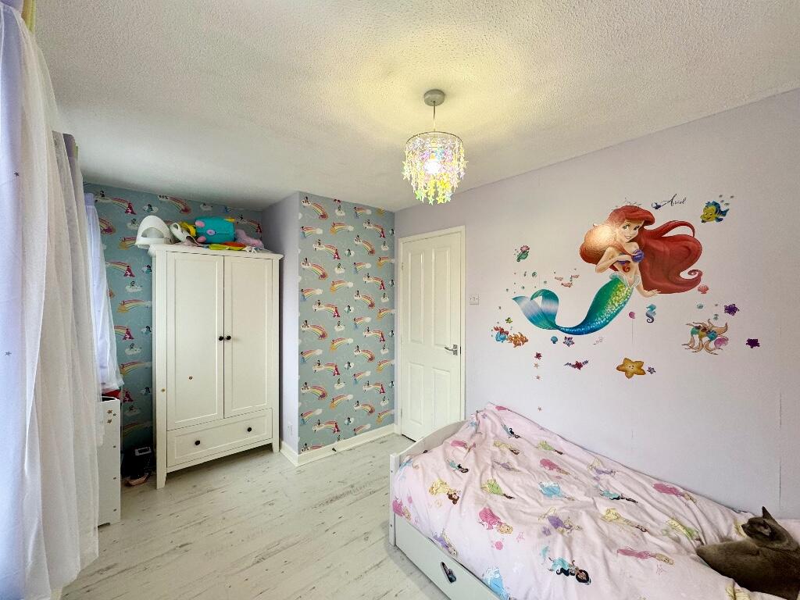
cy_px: 300
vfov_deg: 85.7
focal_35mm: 14
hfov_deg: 102.1
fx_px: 324
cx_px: 400
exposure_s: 1/100
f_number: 2.2
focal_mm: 2.22
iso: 160
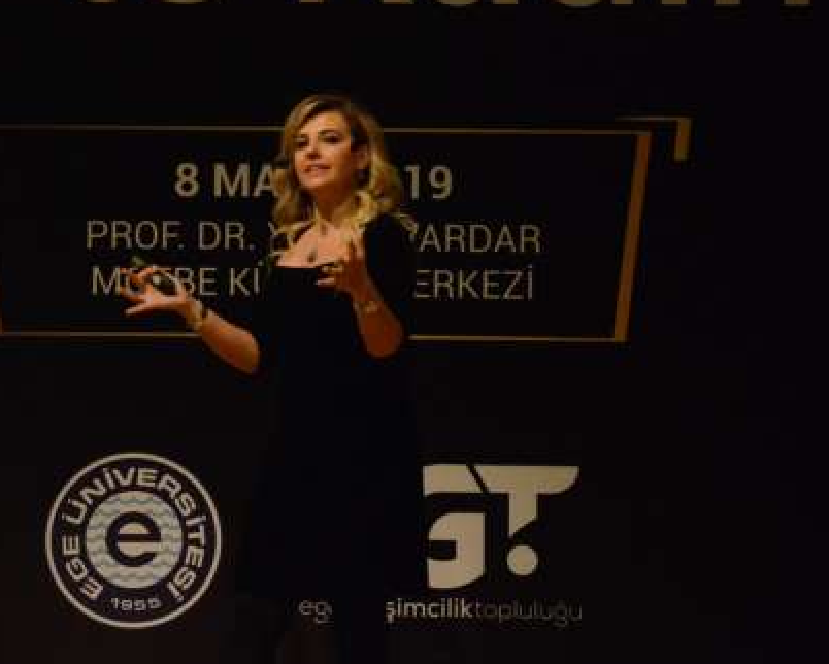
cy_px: 235
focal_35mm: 266
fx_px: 6526
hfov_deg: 7.3
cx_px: 240
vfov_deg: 5.8
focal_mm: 105
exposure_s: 1/100
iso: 5000
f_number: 5.6
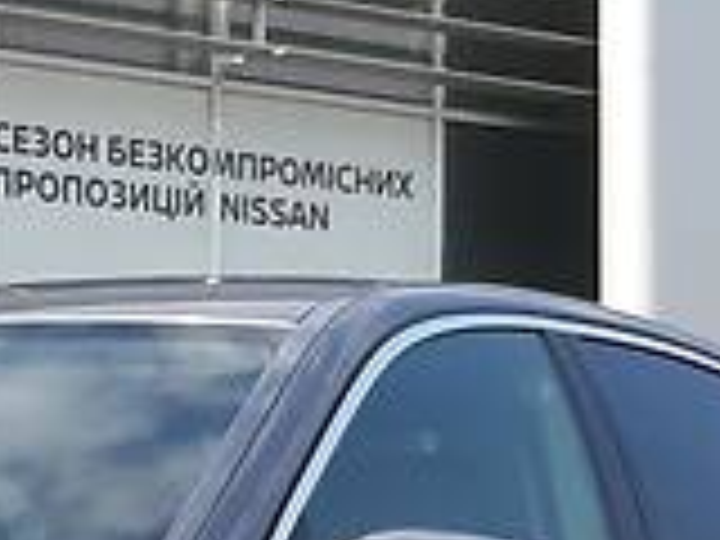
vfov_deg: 10.6
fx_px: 2808
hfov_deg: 13.5
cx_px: -459
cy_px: 788
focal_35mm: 135
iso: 40
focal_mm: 3.9
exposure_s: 1/801
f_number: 1.7
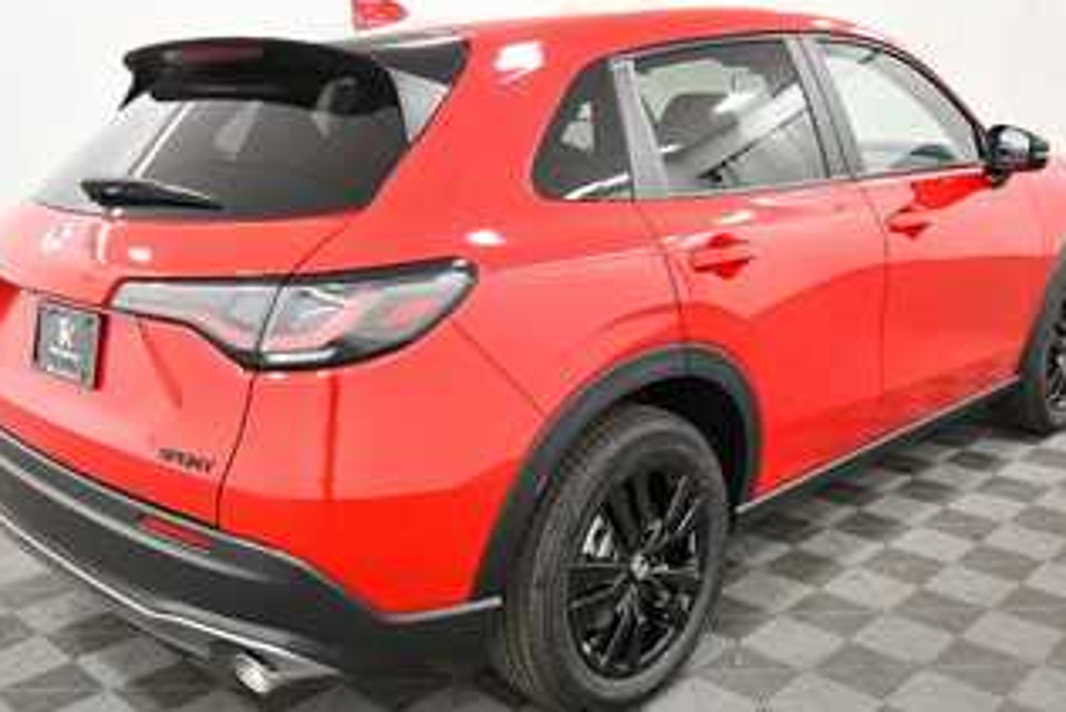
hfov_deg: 50.7
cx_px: 533
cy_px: 359
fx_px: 1126
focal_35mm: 38
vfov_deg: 35.1
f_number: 5.6
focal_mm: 20
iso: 2000
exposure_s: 1/125
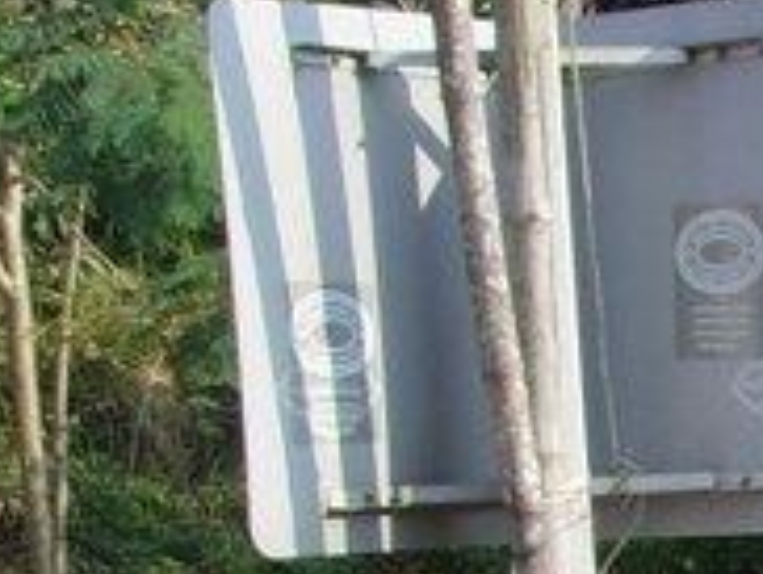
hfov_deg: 10.7
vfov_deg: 8.3
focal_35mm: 171
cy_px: 1165
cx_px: 1476
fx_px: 3774
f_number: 6.3
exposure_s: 1/125
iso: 80
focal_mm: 6.6
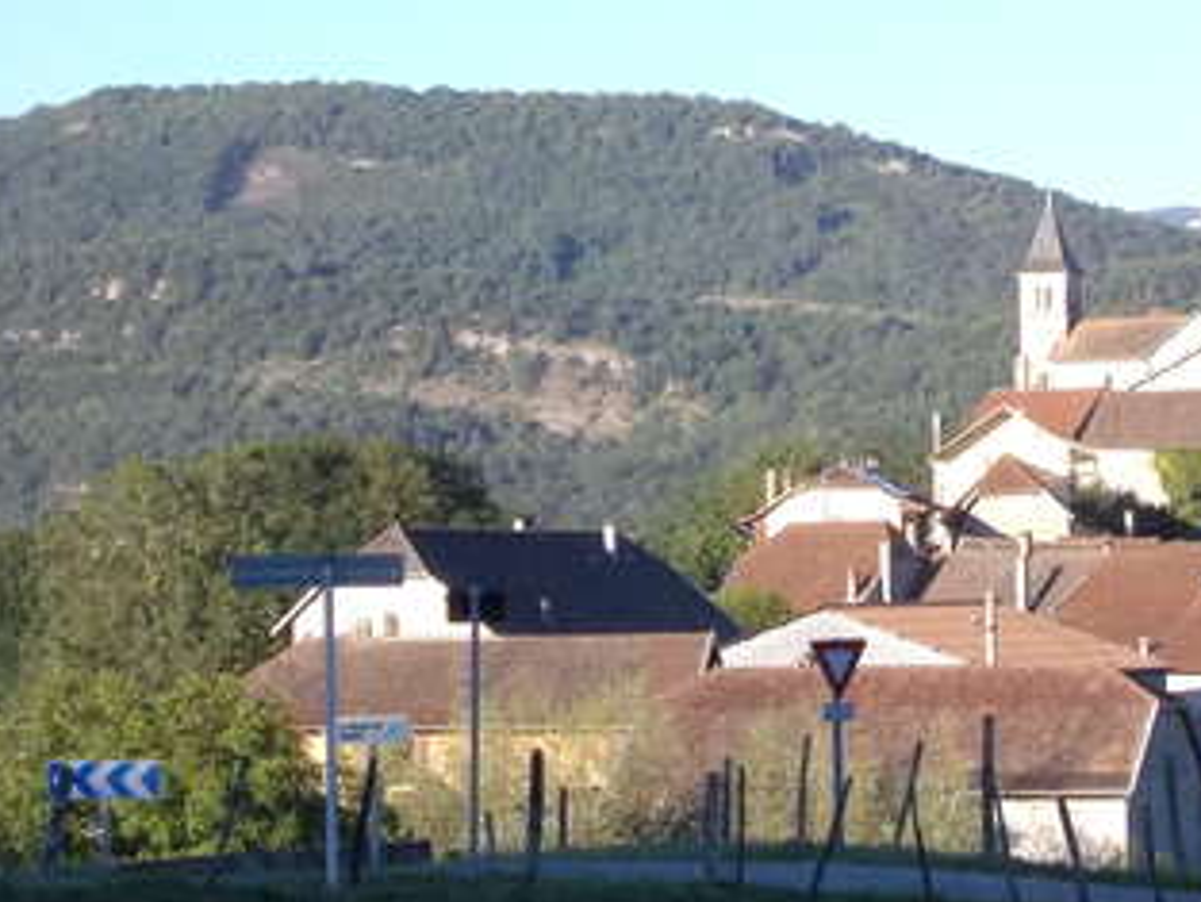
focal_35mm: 184
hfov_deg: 10.7
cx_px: 986
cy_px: 273
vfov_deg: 8.1
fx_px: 6386
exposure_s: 1/500
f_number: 5.3
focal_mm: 13.6
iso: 110
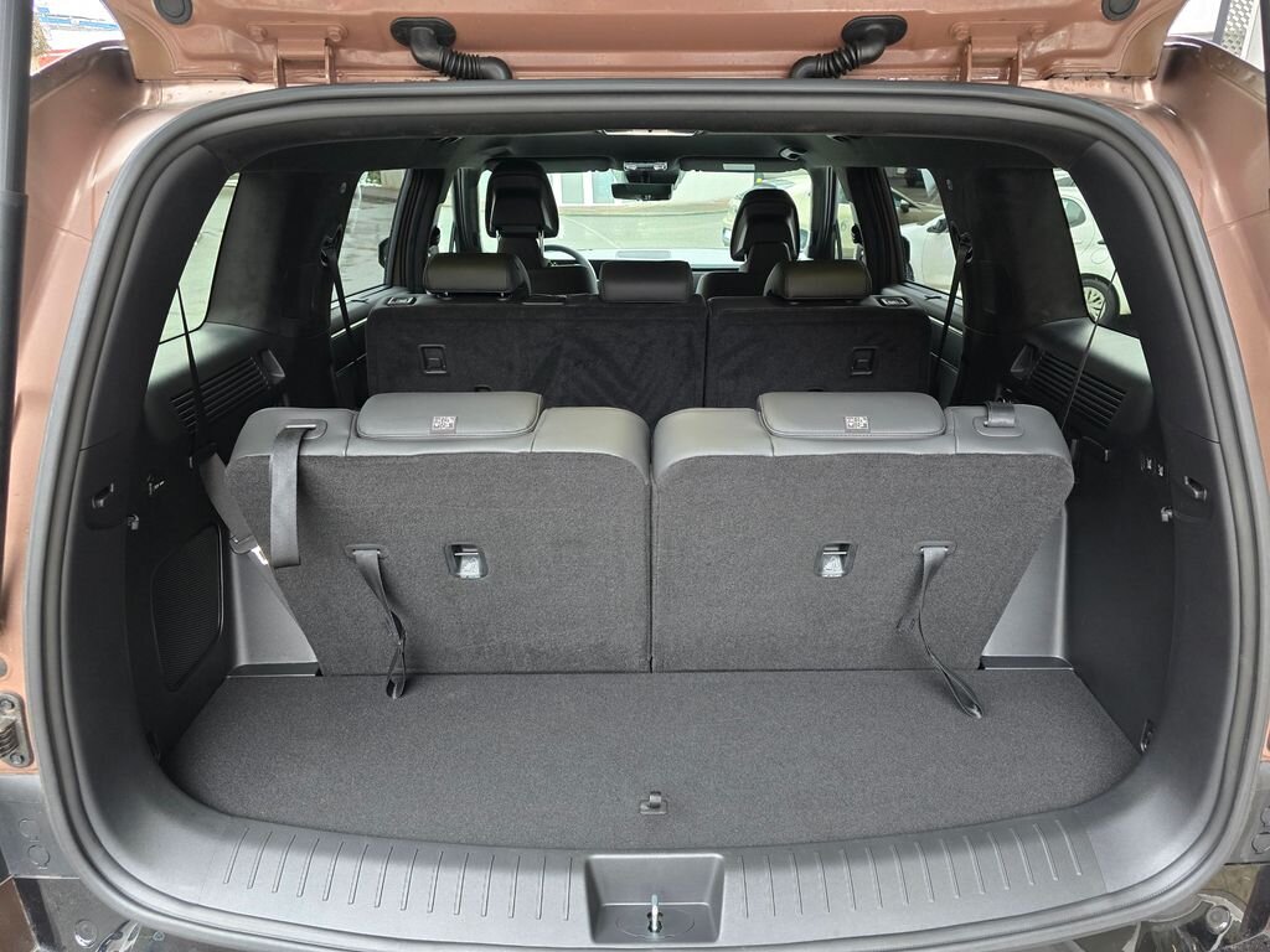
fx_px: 844
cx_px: 635
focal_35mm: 23
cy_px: 476
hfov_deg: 73.9
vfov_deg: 58.9
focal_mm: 6.3
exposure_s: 1/100
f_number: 1.7
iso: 400
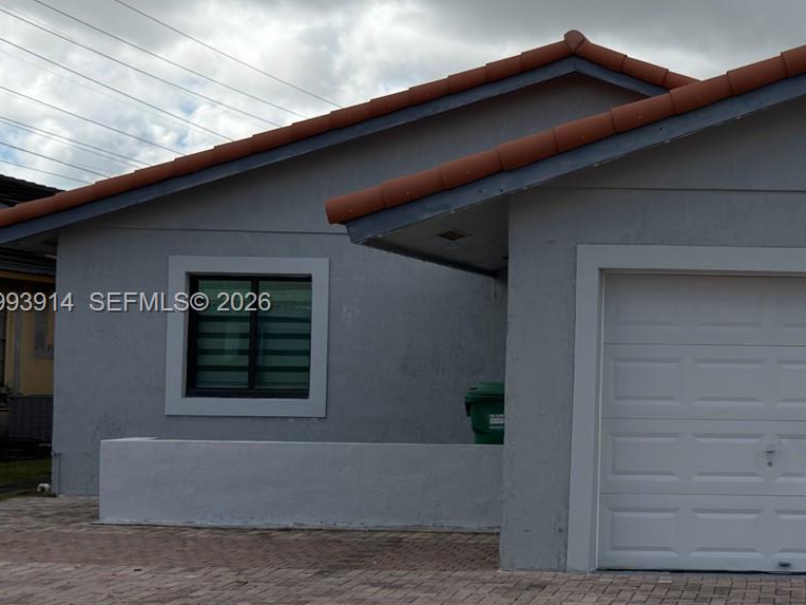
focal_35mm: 67
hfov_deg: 27.5
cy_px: 305
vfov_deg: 21.9
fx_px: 1560
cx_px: 786
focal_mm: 6.76
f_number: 1.78
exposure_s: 1/6494
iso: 64
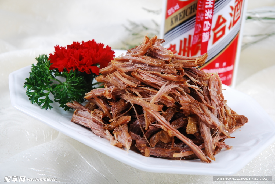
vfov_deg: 13.1
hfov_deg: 19.4
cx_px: 138
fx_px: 803
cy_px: 92
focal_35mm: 105
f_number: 7.1
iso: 100
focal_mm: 70
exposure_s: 1/160
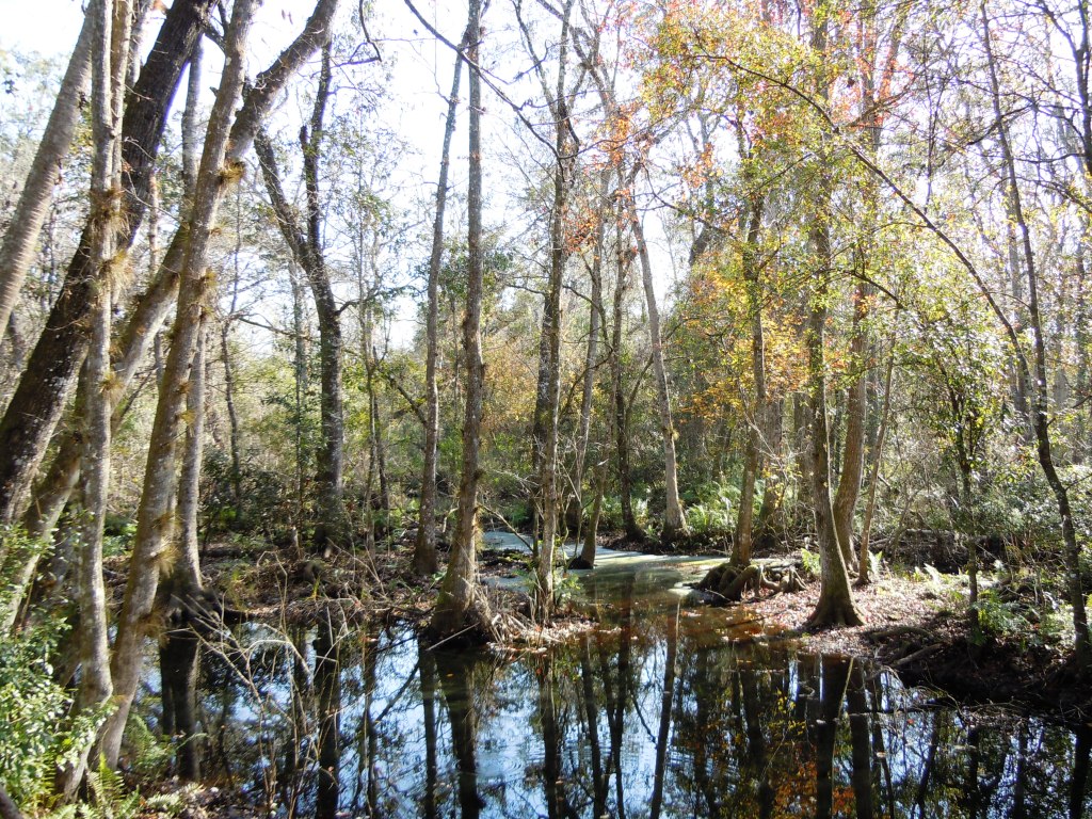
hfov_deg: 60.0
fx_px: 946
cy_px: 410
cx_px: 546
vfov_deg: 46.8
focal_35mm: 30
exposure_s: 1/100
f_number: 3.5
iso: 100
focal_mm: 5.4
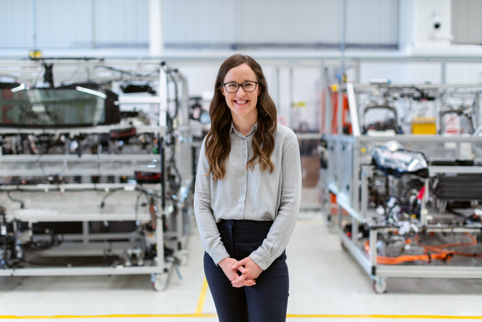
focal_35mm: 50
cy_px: 161
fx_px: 669
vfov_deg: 27.0
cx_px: 241
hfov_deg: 39.6
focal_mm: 50
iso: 640
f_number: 2
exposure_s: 1/500
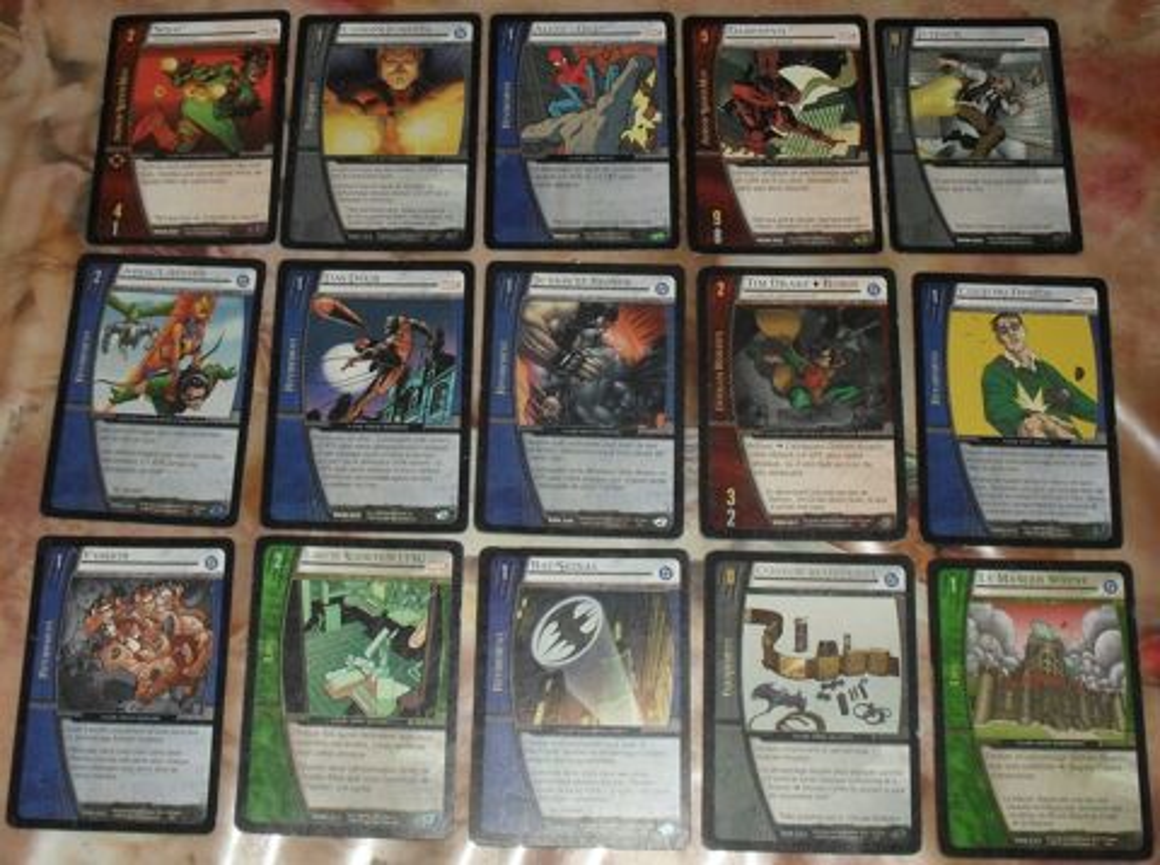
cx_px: 580
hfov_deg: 52.7
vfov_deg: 40.6
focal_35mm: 35
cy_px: 432
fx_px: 1171
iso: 100
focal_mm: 6.3
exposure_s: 1/45
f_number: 8.4
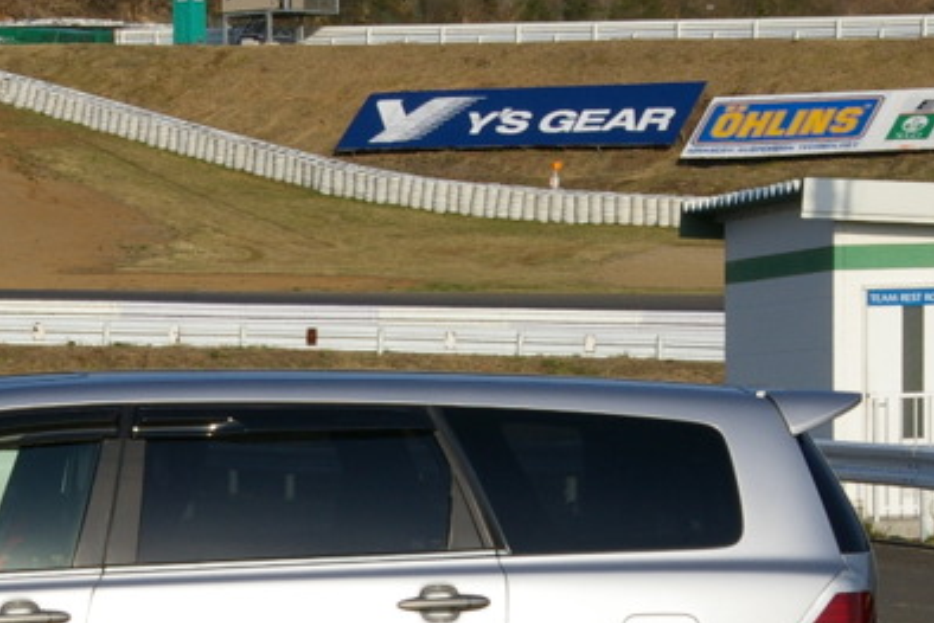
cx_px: 36
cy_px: 687
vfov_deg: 6.1
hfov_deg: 9.1
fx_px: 5865
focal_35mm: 226
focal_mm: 58
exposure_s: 1/125
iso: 200
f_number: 19
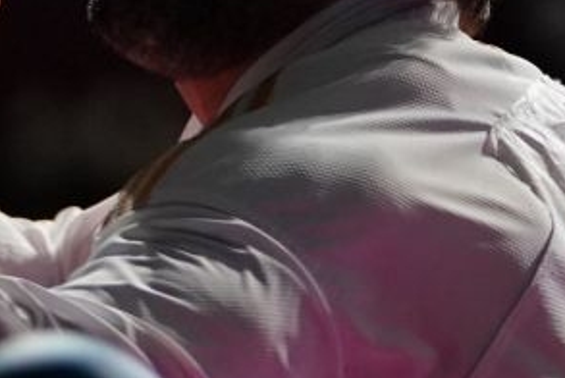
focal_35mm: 816
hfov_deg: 2.5
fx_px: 12819
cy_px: 332
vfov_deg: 1.7
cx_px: 220
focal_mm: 133
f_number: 2.8
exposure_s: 1/1000
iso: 2500
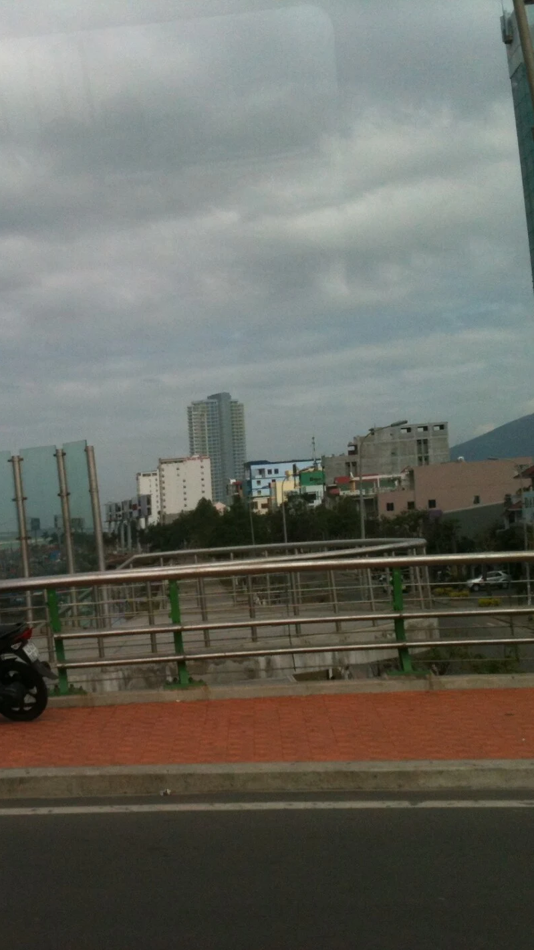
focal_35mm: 51
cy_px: 476
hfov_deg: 23.3
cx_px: 150
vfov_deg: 40.6
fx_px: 1284
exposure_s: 1/2008
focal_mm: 3.85
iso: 64
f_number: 2.8
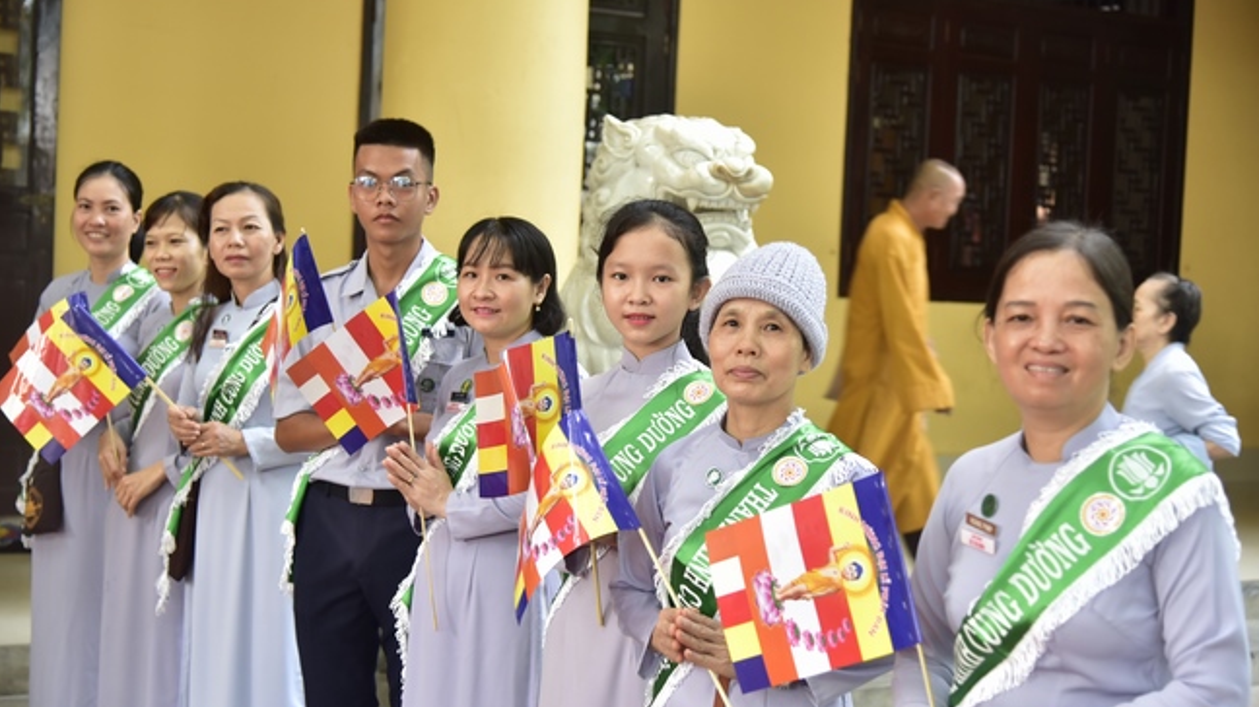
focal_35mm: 61
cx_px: 630
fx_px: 2036
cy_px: 350
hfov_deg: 34.4
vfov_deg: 19.7
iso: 800
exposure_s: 1/40
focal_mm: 58
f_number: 4
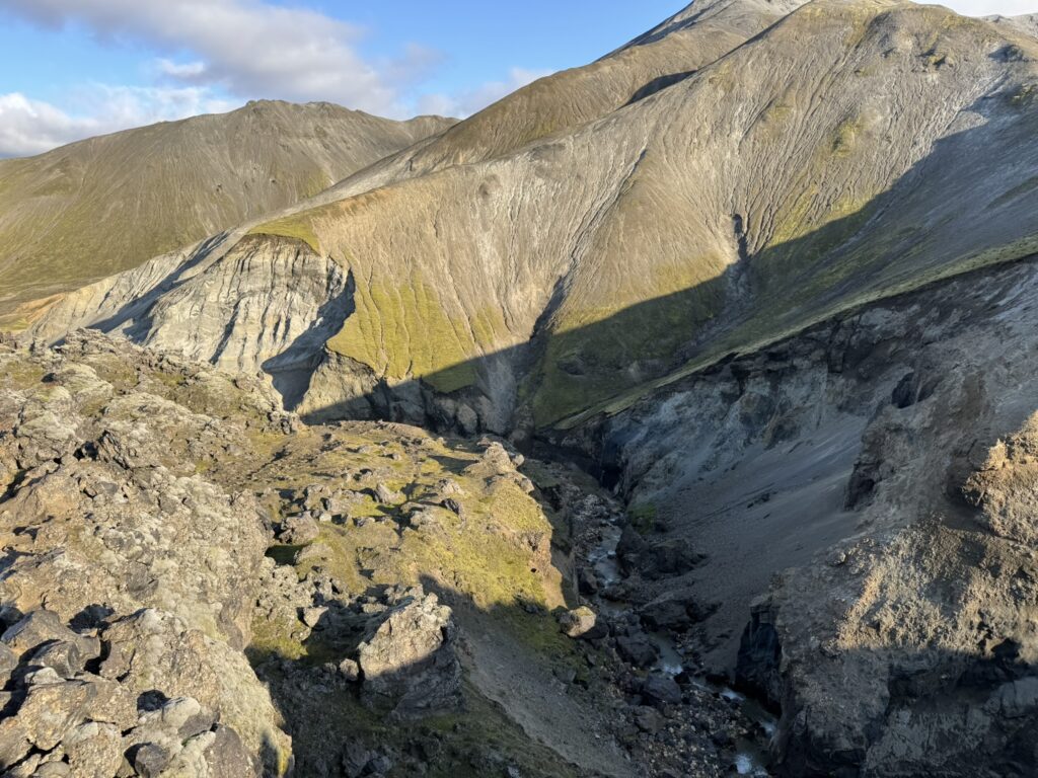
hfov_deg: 71.6
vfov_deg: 56.8
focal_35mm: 24
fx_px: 720
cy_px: 389
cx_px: 519
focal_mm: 6.76
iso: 80
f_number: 1.78
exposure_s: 1/1637
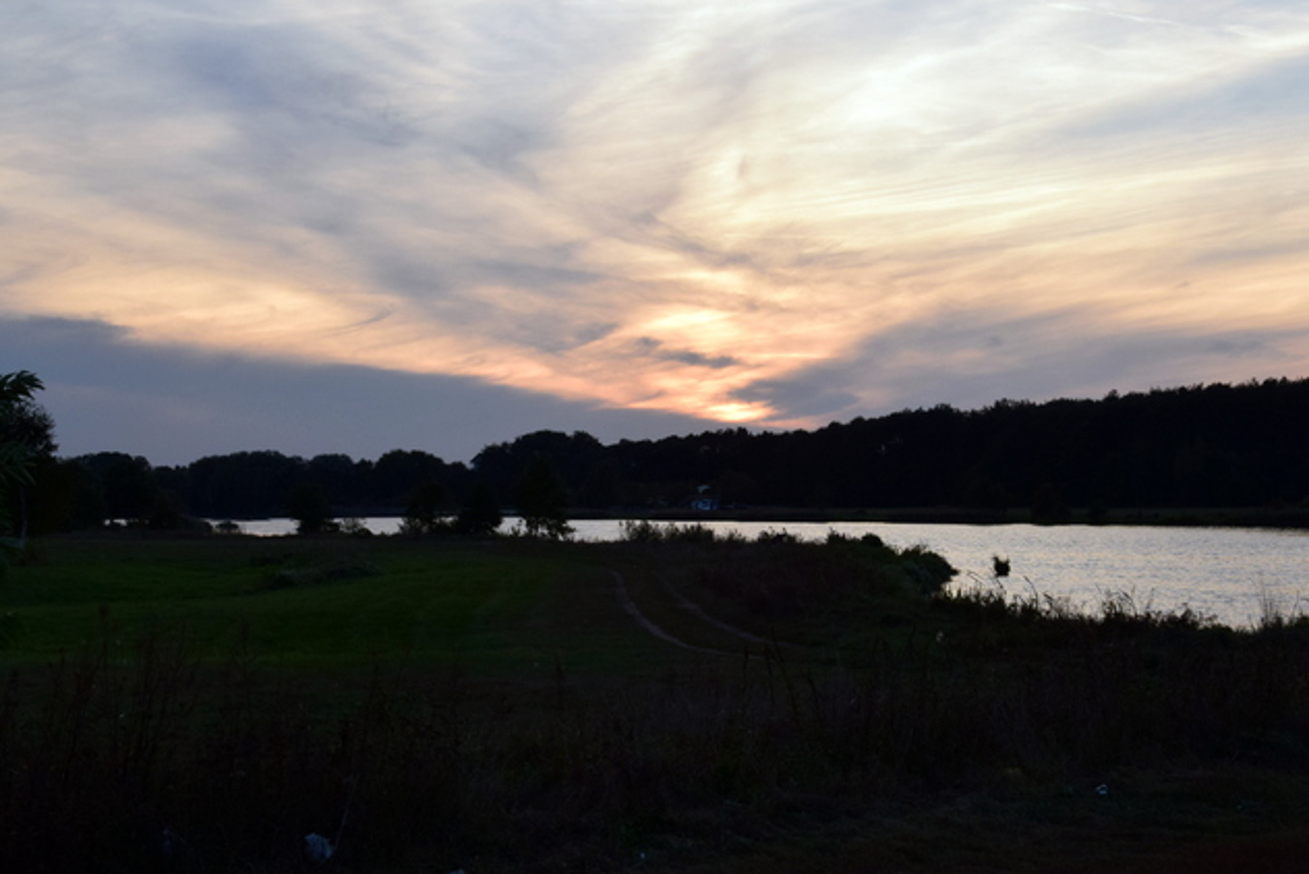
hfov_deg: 34.9
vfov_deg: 23.8
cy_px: 414
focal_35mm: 57
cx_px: 777
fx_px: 2073
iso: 400
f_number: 10
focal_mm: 30
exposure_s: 1/160
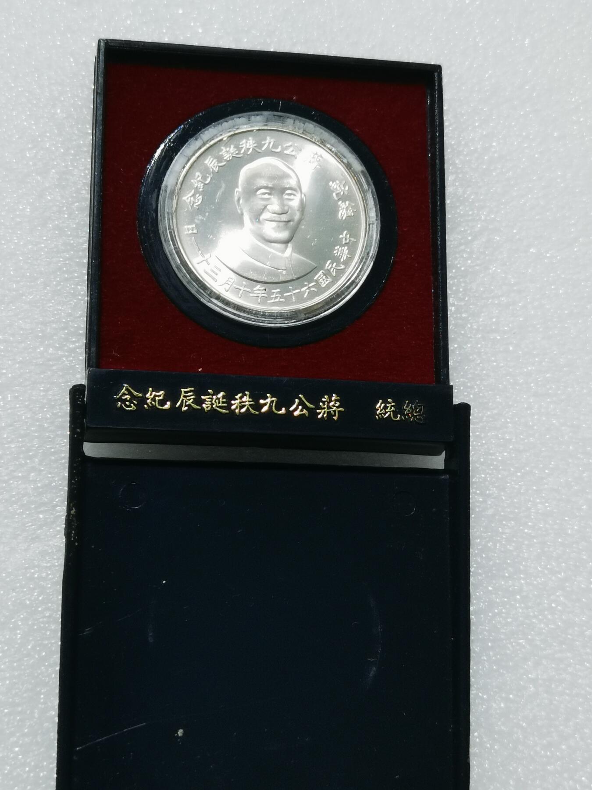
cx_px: 296
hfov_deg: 24.0
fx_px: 1391
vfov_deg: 31.7
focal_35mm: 61
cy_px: 395
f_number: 1.9
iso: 100
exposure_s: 1/100
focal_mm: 6.67
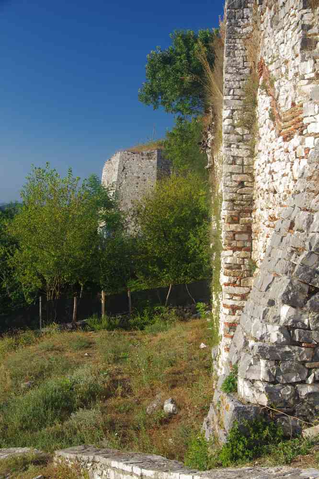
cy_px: 240
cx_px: 160
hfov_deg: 25.8
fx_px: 698
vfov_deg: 37.9
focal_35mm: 52
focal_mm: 35
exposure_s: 1/60
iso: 200
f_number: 10
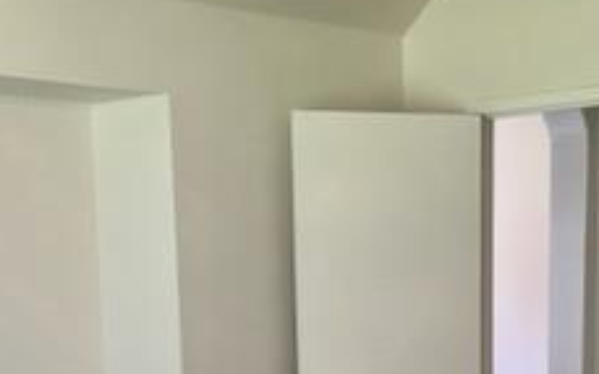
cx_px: 330
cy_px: 421
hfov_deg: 26.8
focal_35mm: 77
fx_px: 1257
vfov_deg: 16.4
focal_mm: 5.7
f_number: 1.5
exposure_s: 1/120
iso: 100
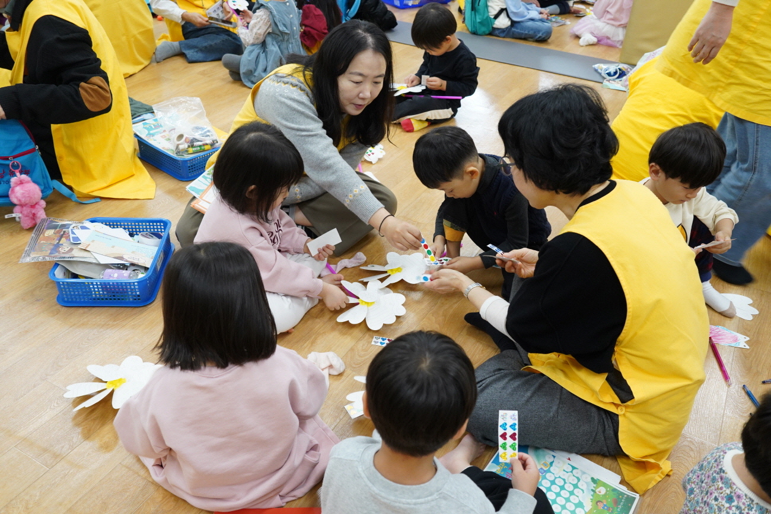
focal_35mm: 31
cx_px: 386
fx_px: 664
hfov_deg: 60.3
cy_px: 257
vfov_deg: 42.3
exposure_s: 1/80
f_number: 5.6
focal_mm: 31
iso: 2500
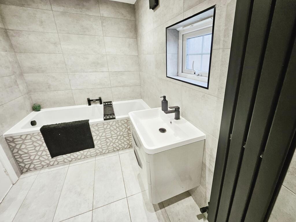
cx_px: 148
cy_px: 111
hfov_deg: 106.2
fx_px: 111
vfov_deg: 89.9
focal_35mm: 13
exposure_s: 1/50
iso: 160
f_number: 2.2
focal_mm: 1.7
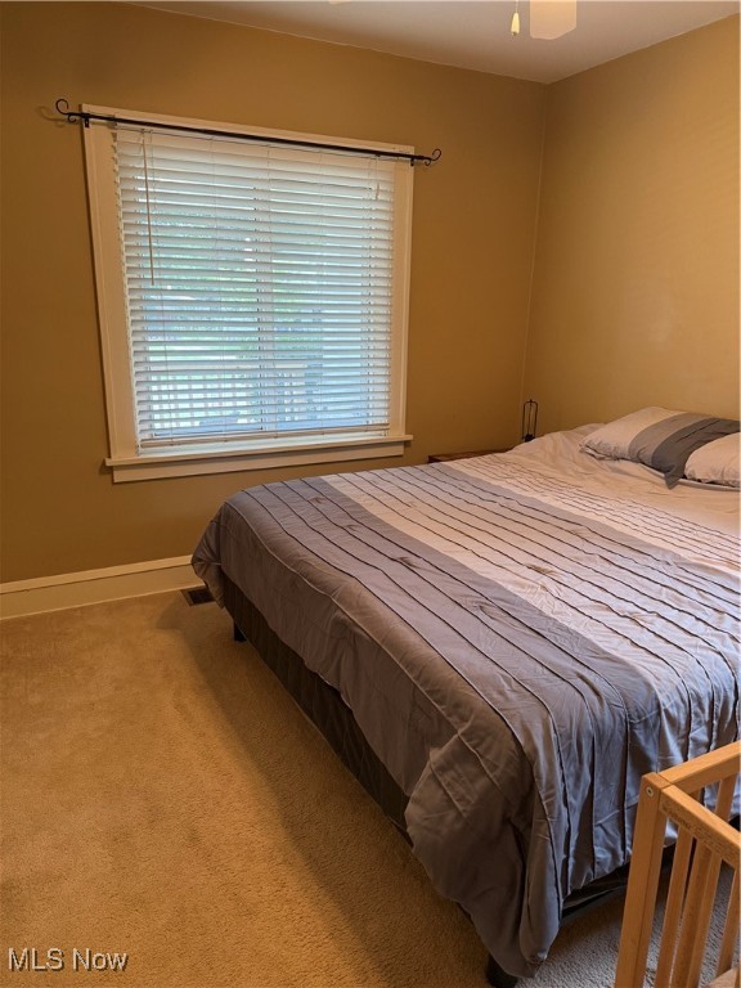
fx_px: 685
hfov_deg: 56.8
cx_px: 370
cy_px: 494
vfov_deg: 71.6
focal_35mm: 24
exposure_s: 1/120
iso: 250
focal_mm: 6.76
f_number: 1.78
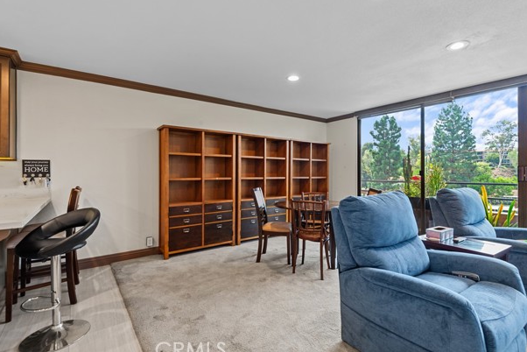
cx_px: 271
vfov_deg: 70.5
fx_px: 249
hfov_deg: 93.2
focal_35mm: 17
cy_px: 176
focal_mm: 16
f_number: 7.1
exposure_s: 1/3
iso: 200
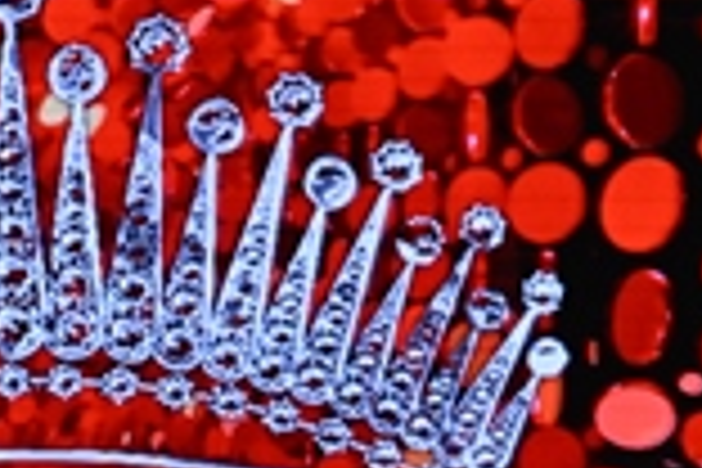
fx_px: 10217
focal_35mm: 524
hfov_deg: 3.9
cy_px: 1109
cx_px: 90
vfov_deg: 2.6
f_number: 2.8
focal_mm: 102
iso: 640
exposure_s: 1/640
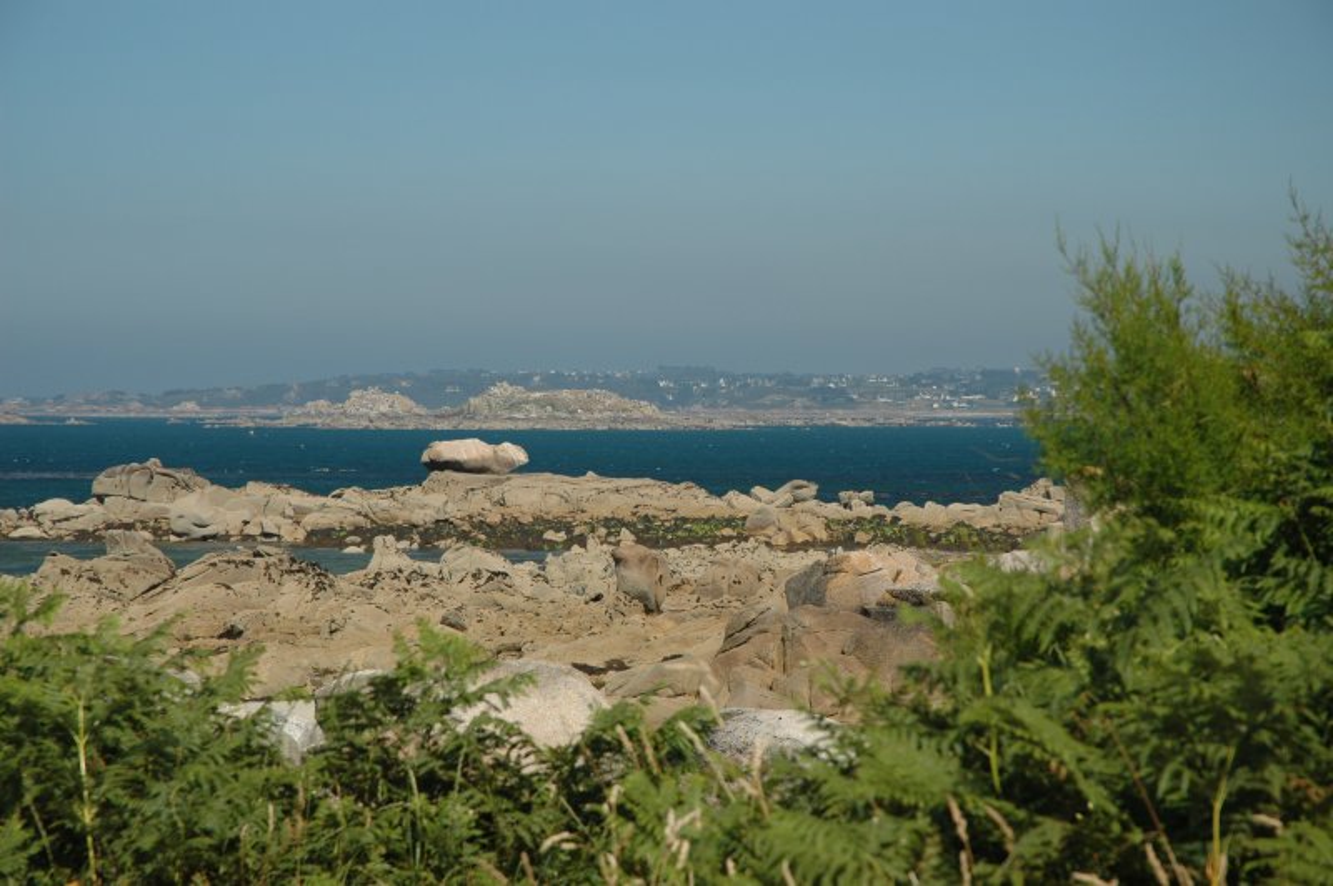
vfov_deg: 13.0
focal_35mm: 105
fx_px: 3885
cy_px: 443
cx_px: 666
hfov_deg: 19.5
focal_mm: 70
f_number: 7.1
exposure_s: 1/160
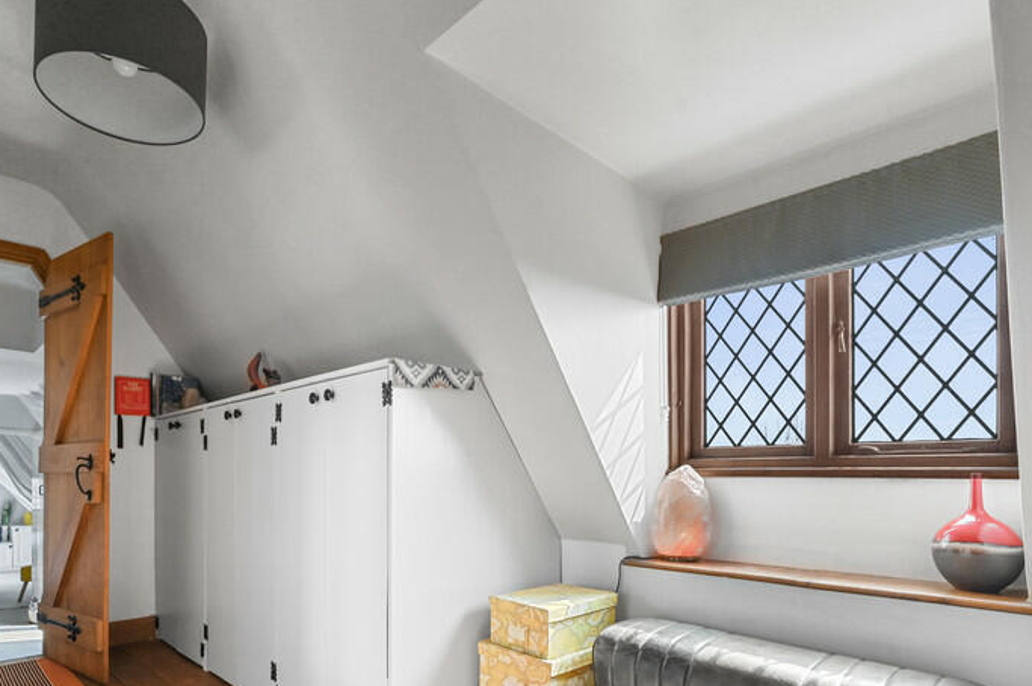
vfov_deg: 57.8
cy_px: 468
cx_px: 488
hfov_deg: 81.2
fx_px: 601
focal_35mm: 21
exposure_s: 1/15
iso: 400
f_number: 8
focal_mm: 14
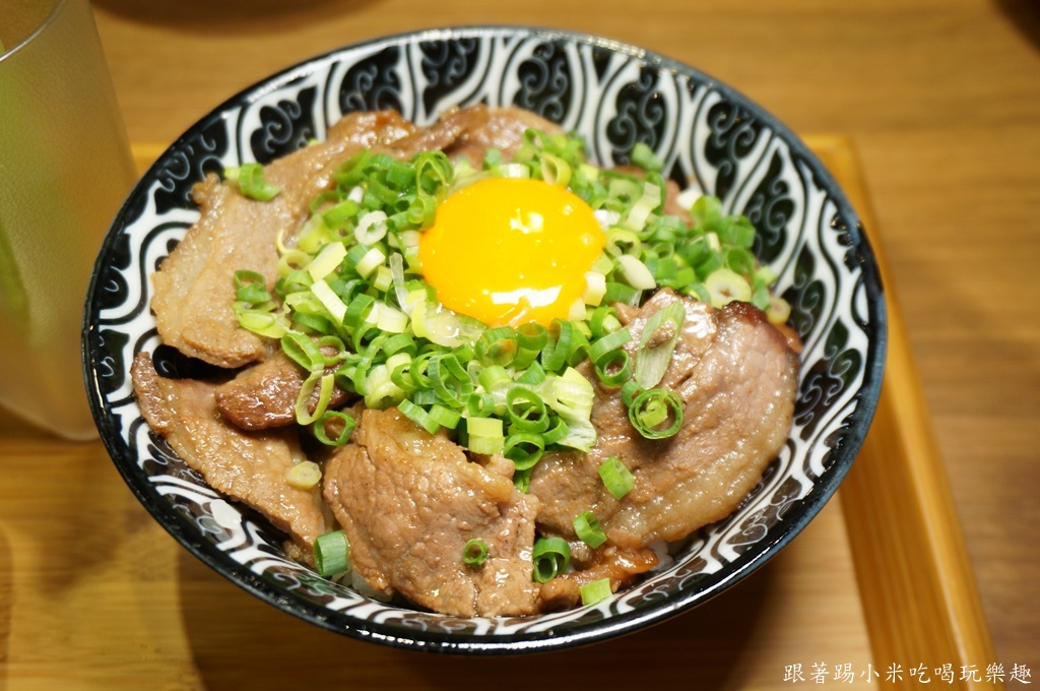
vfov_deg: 32.9
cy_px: 346
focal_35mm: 40
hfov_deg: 48.0
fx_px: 1169
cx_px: 520
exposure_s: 1/60
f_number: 4.5
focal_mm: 27
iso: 320
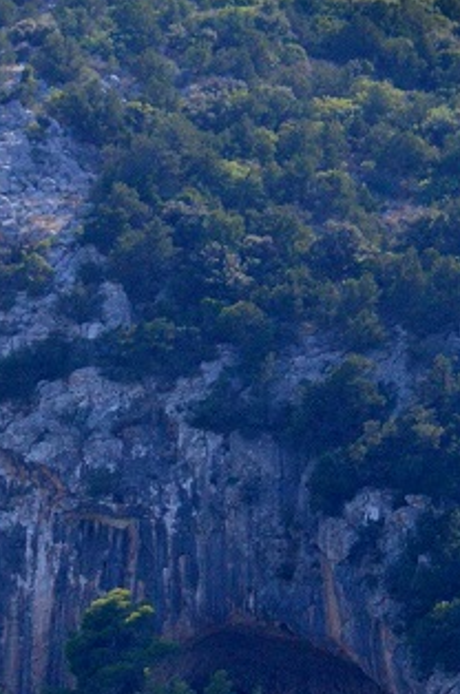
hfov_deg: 3.7
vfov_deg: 5.6
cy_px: 395
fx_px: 7161
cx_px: -45
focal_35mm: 372
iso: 1100
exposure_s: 1/8000
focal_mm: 78
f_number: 4.5
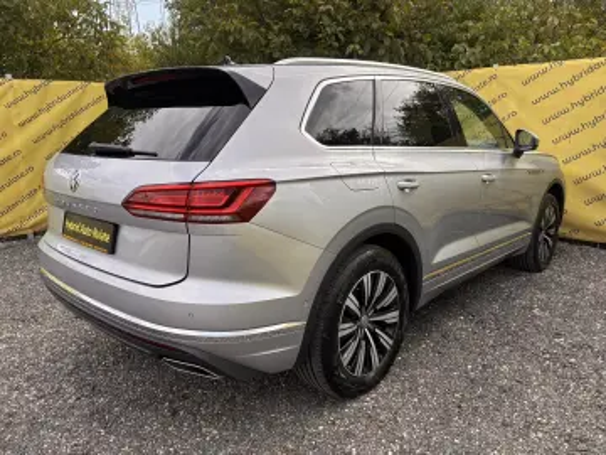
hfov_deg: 67.3
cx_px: 303
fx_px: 455
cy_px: 228
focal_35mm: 26
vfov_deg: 53.1
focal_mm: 5.96
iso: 50
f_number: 1.6
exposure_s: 1/1016
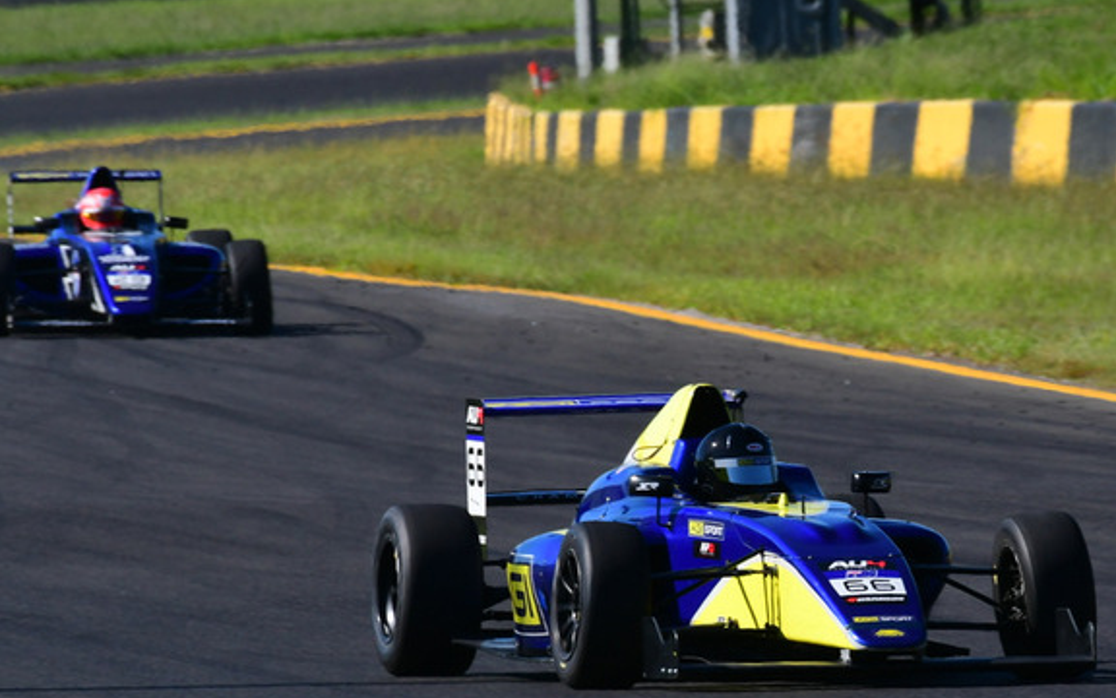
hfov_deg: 2.1
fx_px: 31023
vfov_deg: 1.3
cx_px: 760
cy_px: 390
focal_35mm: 1020
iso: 500
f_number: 13
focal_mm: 480
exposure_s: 1/640
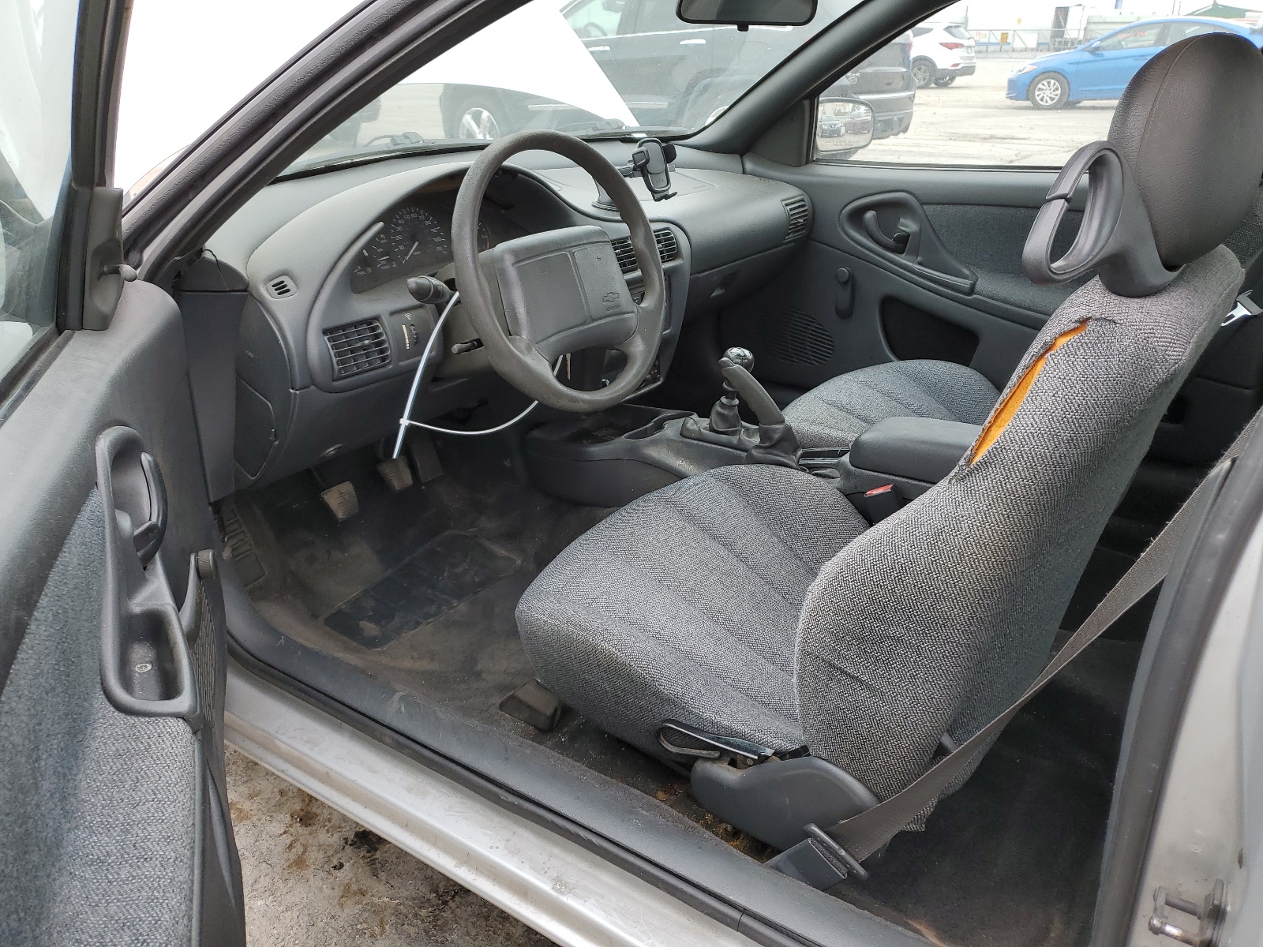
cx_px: 632
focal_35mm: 26
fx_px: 949
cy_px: 474
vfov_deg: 53.1
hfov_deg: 67.3
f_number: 1.5
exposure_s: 1/385
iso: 50
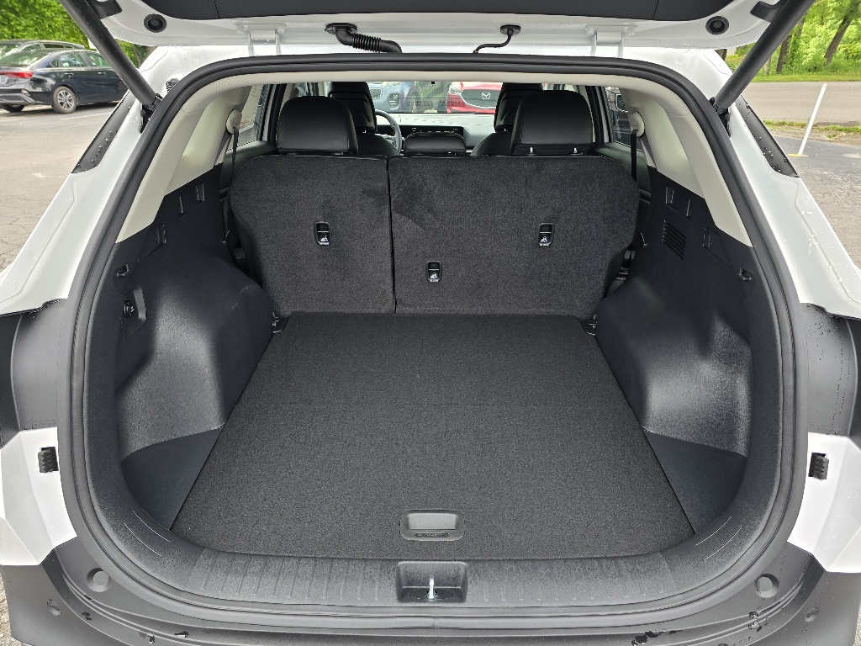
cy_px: 323
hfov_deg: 73.9
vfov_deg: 58.9
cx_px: 430
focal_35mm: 23
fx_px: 572
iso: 32
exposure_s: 1/182
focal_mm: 6.3
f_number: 1.7
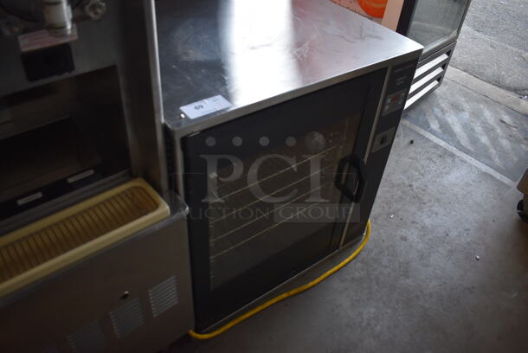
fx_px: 440
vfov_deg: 43.7
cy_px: 176
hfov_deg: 61.9
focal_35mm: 30
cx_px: 264
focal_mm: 20
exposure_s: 1/250
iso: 720
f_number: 3.5
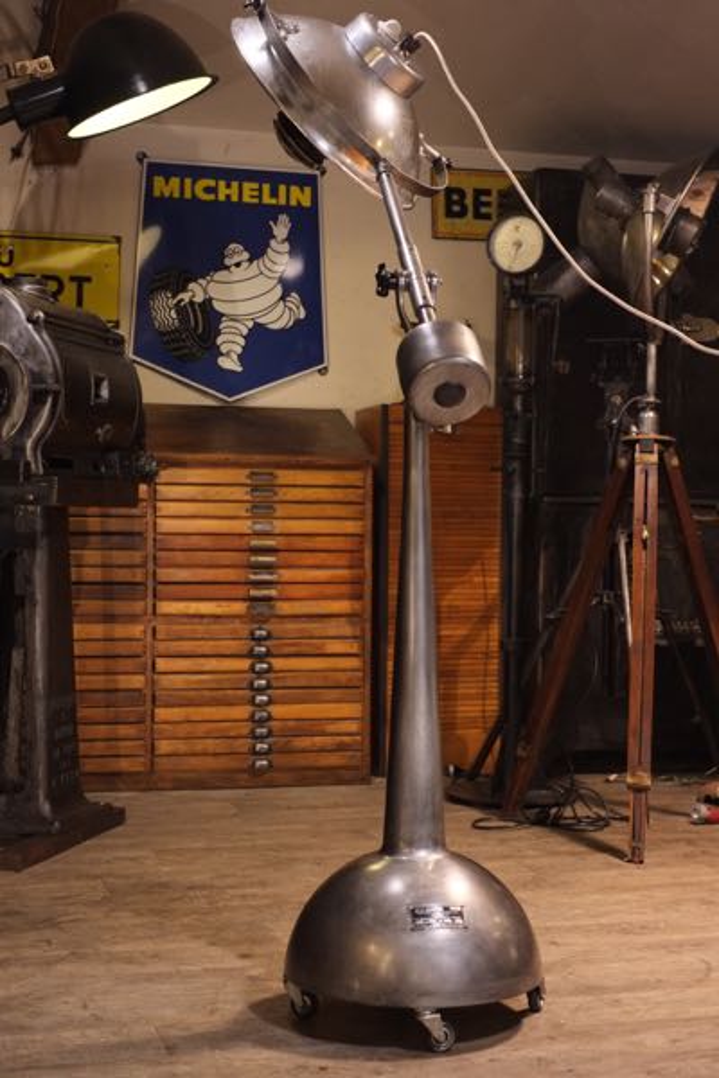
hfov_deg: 25.5
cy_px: 539
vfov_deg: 37.5
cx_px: 360
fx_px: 1588
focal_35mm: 53
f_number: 4.5
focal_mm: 35
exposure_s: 1/125
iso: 2500
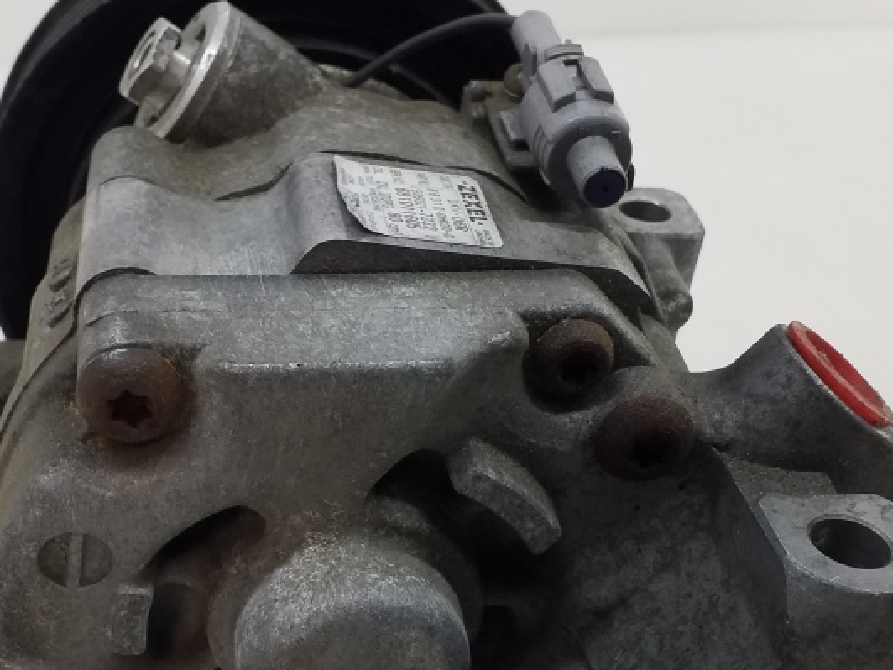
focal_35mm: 52
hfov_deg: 36.5
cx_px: 317
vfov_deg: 27.8
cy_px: 467
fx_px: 1341
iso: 125
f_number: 1.9
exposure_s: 1/50
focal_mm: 3.6
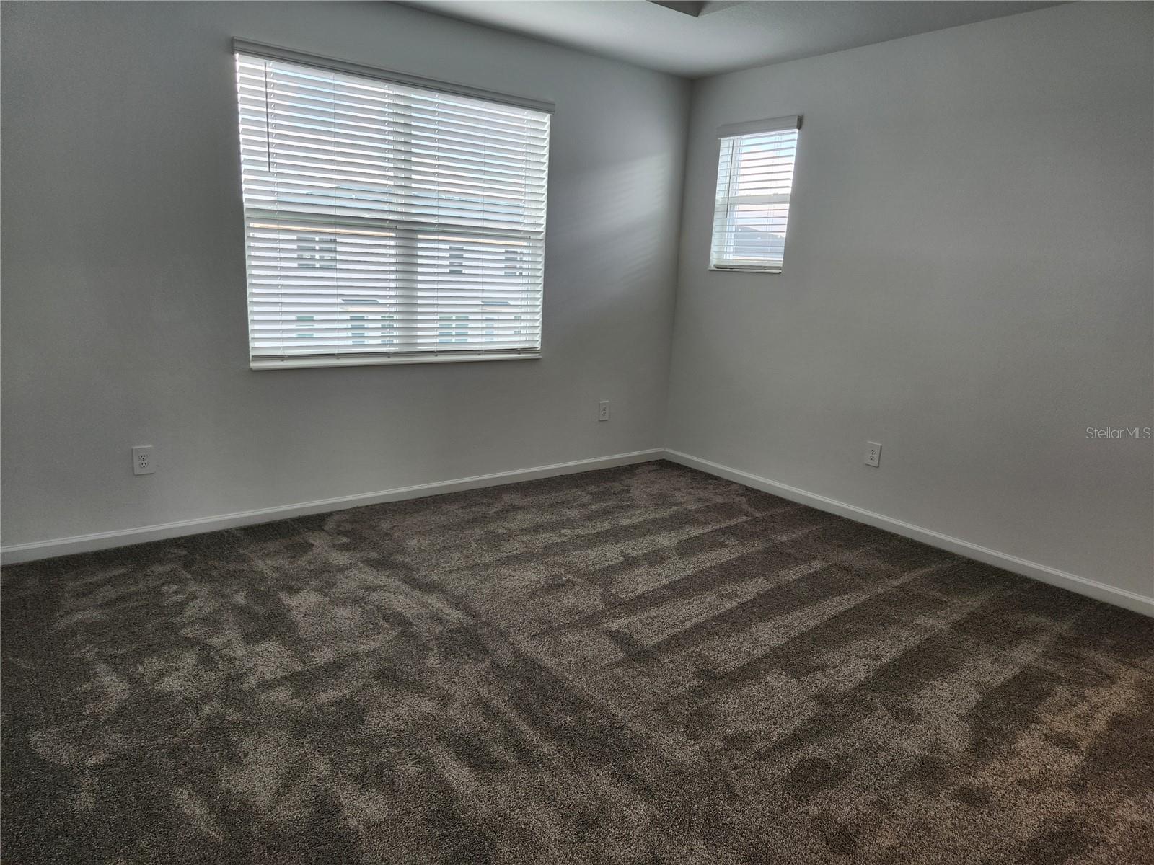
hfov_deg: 73.9
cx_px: 577
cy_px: 432
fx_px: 767
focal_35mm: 23
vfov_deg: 58.9
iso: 64
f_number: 1.8
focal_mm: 5.4
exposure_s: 1/120
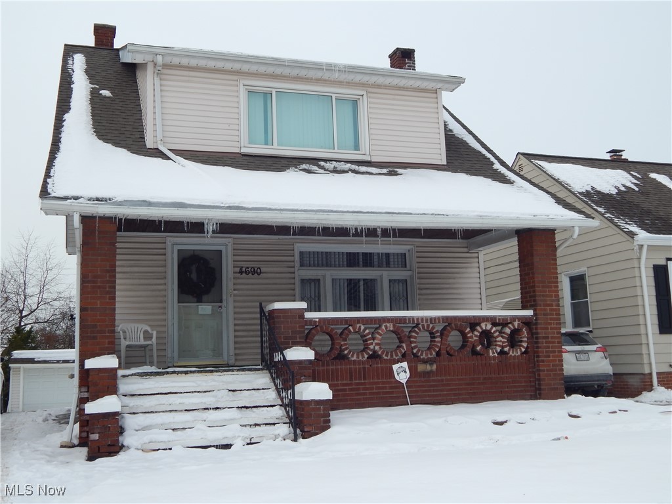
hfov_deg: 49.0
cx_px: 336
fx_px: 738
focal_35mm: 38
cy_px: 252
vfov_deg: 37.7
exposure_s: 1/800
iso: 125
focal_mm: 6.8
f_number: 3.4
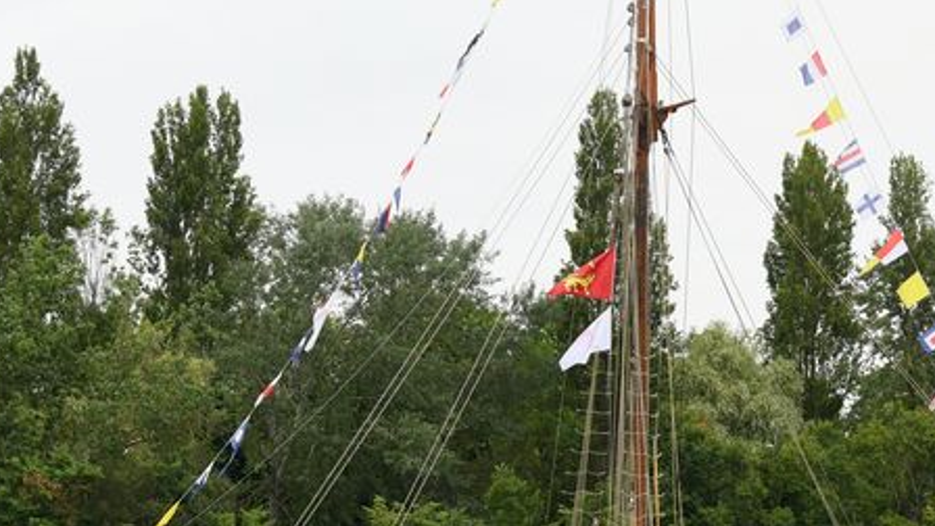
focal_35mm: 108
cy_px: 157
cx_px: 568
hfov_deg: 19.8
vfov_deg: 11.2
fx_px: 2678
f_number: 6.3
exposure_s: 1/320
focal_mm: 44
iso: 400
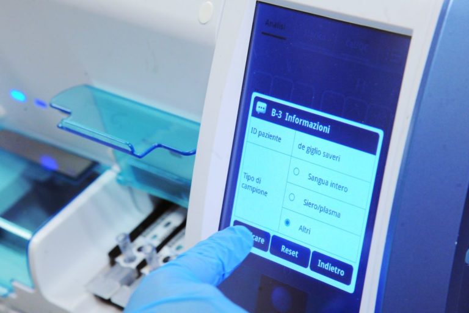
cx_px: 234
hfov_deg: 17.1
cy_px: 156
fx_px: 1563
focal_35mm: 120
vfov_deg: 11.4
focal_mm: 120
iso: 4000
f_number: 8
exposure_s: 1/60
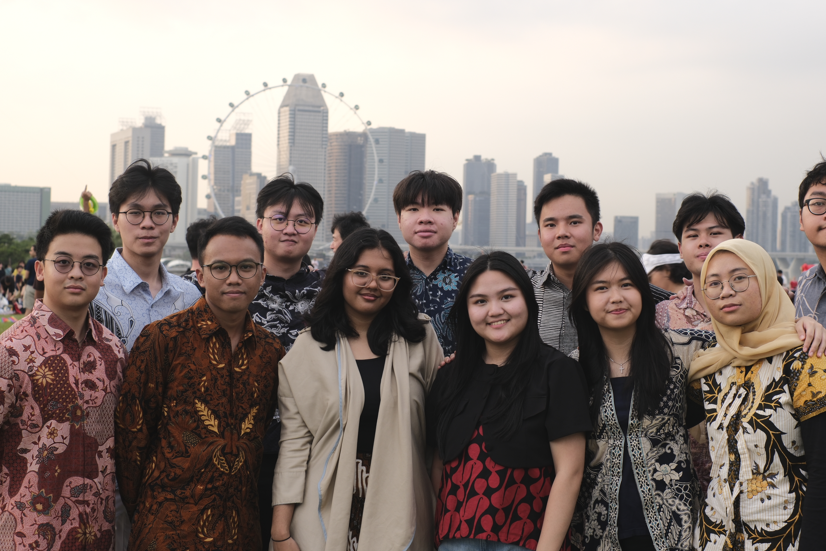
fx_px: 1514
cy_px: 251
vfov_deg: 20.6
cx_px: 441
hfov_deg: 30.5
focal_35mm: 66
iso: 125
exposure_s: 1/60
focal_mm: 35
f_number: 5
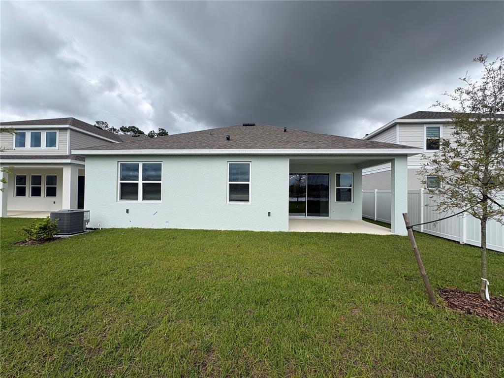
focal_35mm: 14
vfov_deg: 85.7
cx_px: 252
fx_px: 204
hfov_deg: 102.1
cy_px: 189
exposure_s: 1/713
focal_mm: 2.22
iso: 40
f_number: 2.2
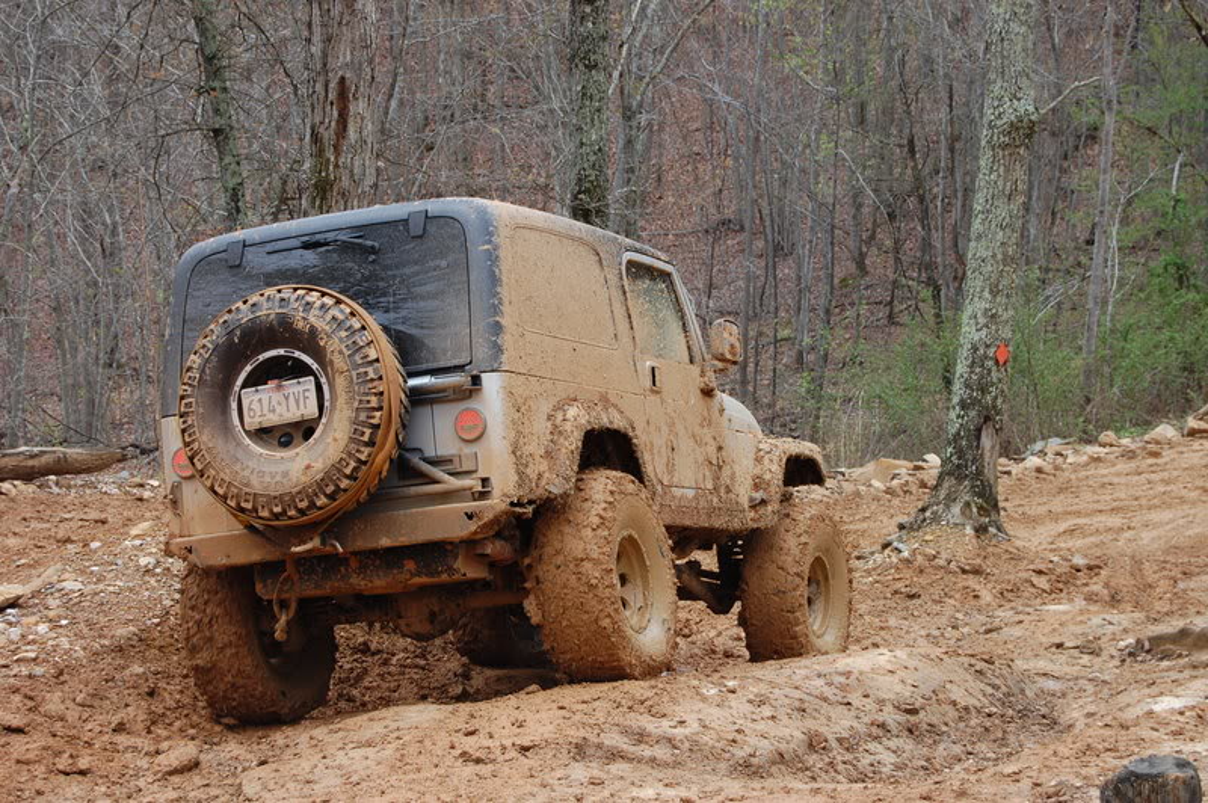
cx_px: 604
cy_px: 402
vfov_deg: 16.5
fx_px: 2766
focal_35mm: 82
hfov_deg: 24.6
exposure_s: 1/160
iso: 200
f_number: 7.1
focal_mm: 55
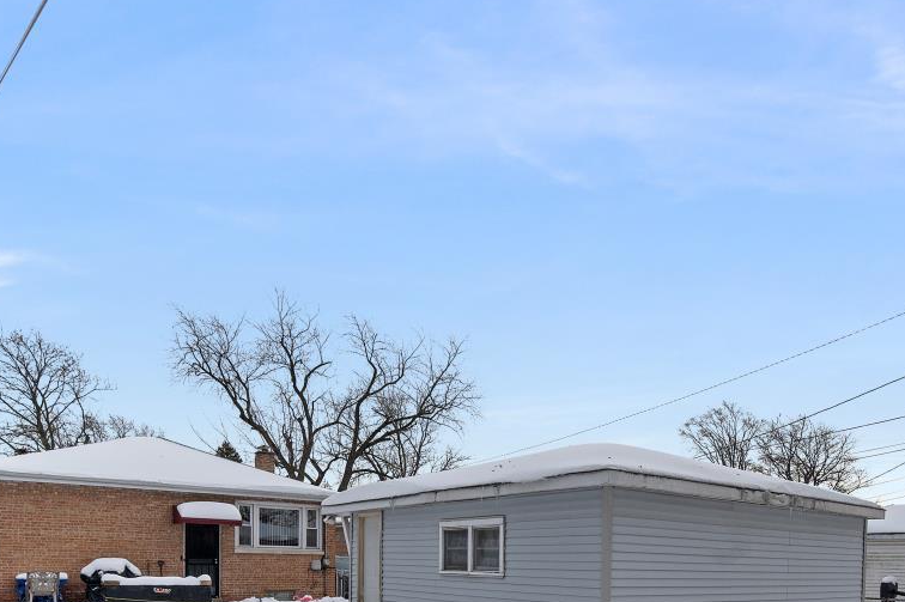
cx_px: 583
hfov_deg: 64.3
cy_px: 586
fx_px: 703
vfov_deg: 41.1
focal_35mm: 28
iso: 400
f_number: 9
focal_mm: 14
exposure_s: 1/400
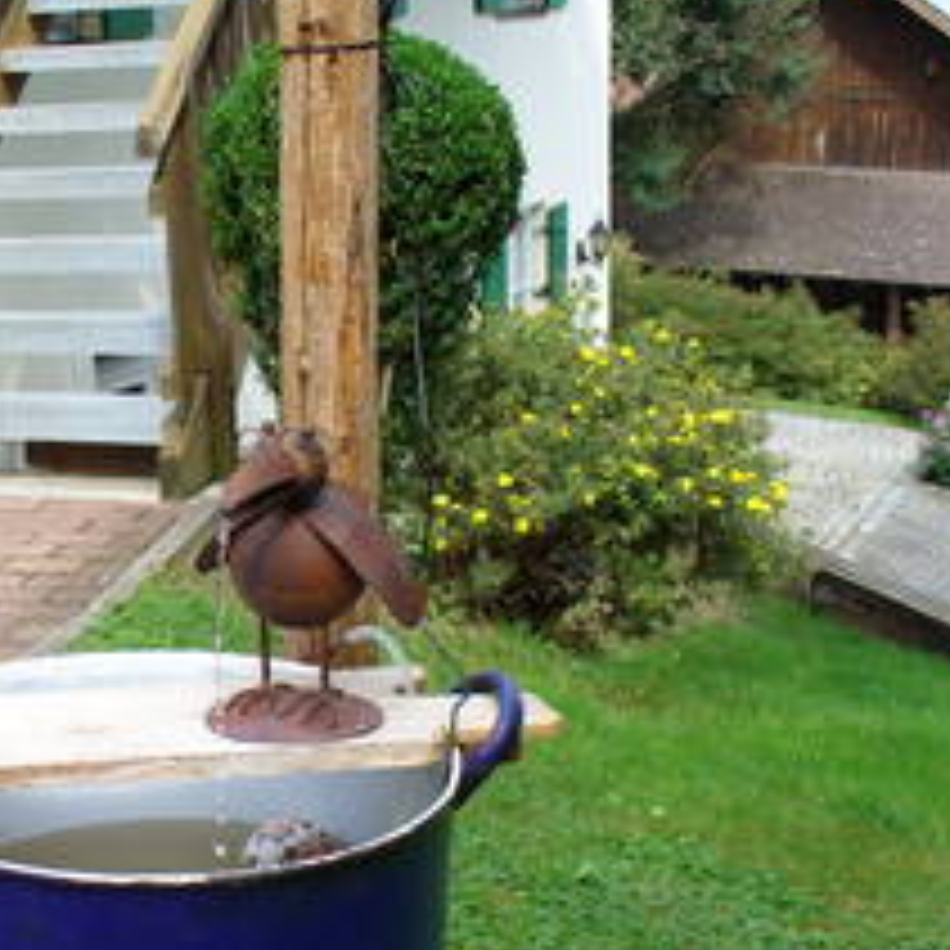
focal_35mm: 62
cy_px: 608
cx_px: 248
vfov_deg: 27.6
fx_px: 1925
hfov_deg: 27.4
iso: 64
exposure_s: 1/320
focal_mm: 6.1
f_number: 2.8
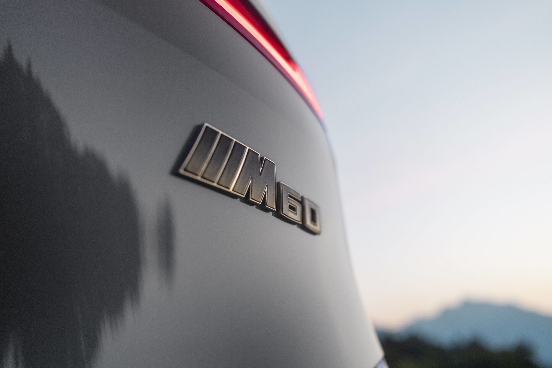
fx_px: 552
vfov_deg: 36.9
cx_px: 277
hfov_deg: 53.1
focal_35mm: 36
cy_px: 182
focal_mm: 35
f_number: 3.2
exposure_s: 1/125
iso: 2500
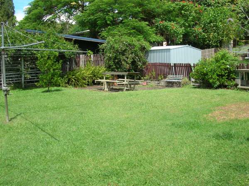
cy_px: 93
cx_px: 124
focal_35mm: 35
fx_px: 252
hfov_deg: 52.7
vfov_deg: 40.6
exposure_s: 1/154
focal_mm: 5.8
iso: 50
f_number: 5.6
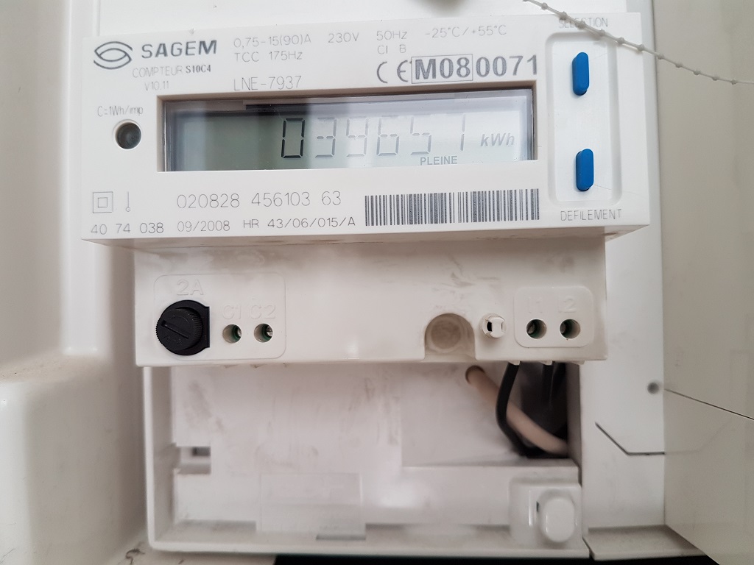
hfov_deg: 67.3
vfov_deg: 53.1
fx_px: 566
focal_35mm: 26
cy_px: 282
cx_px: 377
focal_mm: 4.2
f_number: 1.7
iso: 80
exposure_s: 1/50
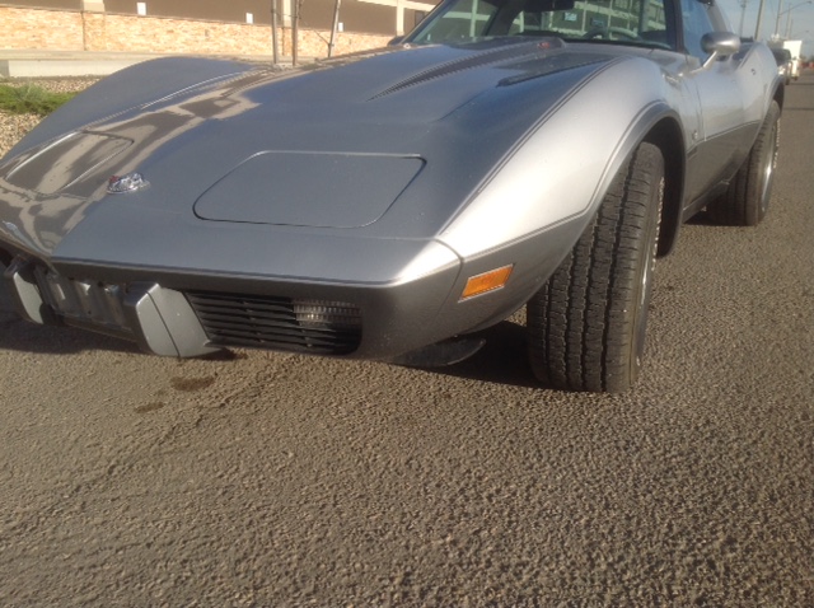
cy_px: 304
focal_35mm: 35
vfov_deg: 40.6
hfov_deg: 52.7
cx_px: 407
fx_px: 822
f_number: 2.4
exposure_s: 1/1374
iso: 50
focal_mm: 4.28
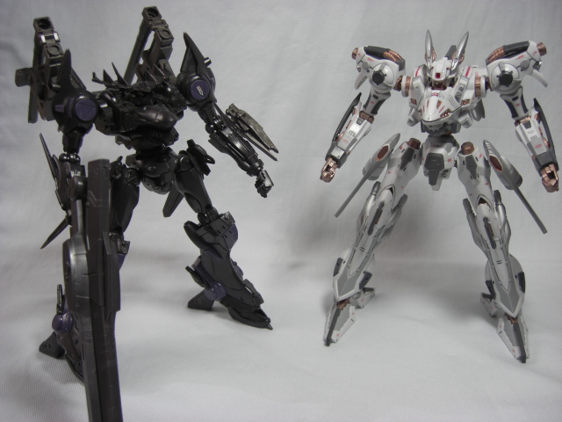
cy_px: 211
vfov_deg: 37.7
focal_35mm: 38
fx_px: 617
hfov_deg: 49.0
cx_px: 281
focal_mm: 7.9
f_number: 2.8
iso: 80
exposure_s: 1/50
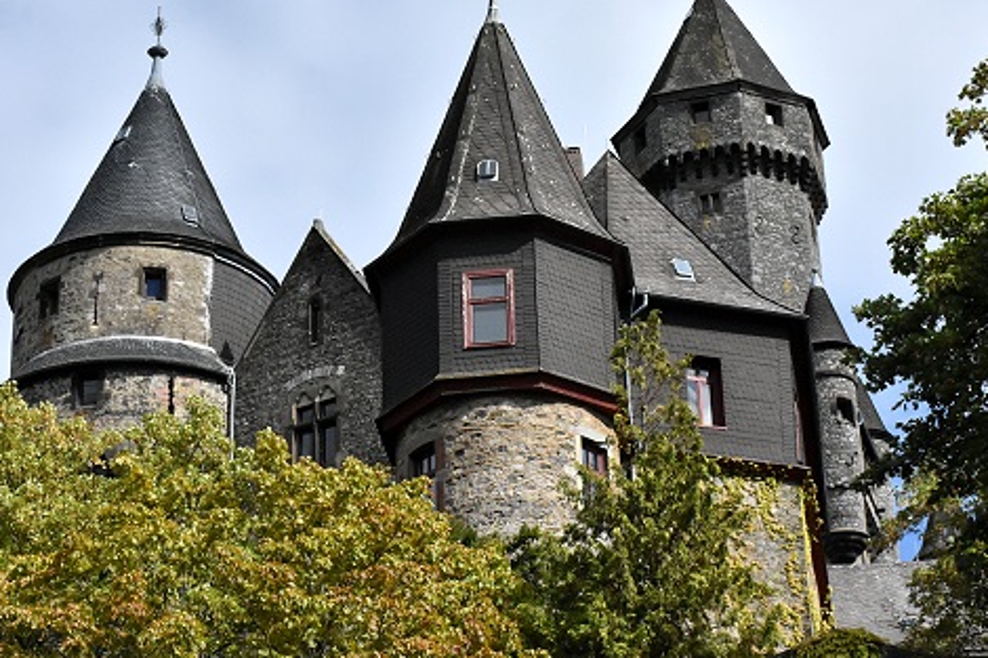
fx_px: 2524
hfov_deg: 22.1
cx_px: 507
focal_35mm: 92
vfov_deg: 14.8
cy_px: 288
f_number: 11
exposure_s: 1/8000
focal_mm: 48
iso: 2500
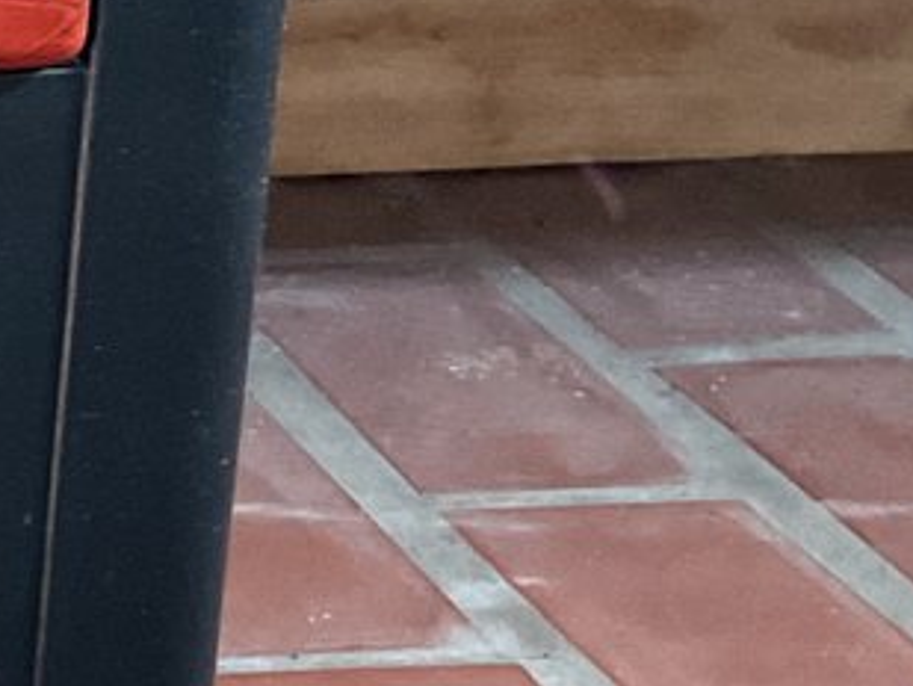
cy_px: 427
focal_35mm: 142
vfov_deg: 10.4
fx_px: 3747
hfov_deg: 12.5
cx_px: -790
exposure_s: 1/30
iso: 320
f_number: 1.8
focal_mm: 3
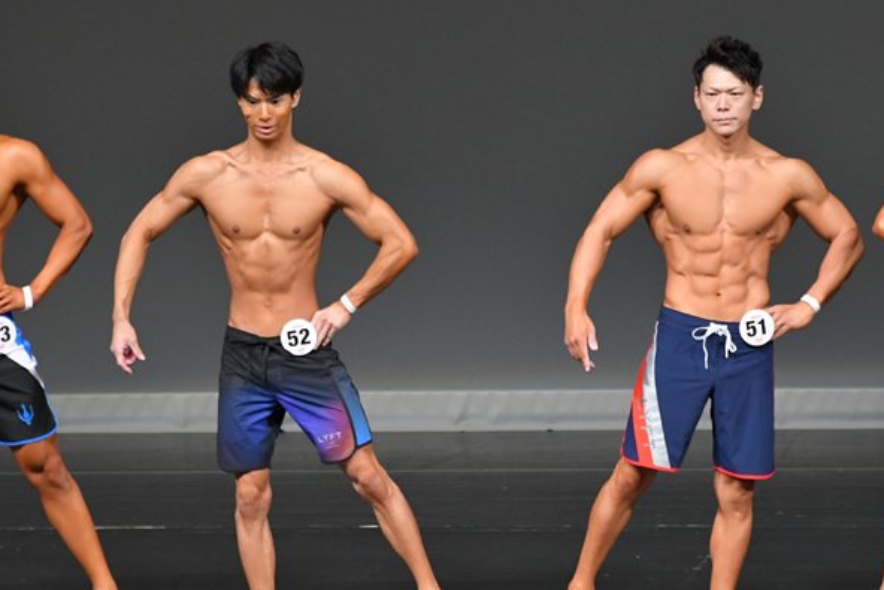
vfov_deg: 3.3
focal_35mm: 412
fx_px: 10119
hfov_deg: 5.0
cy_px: 354
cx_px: 517
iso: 4000
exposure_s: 1/400
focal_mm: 210
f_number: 5.6
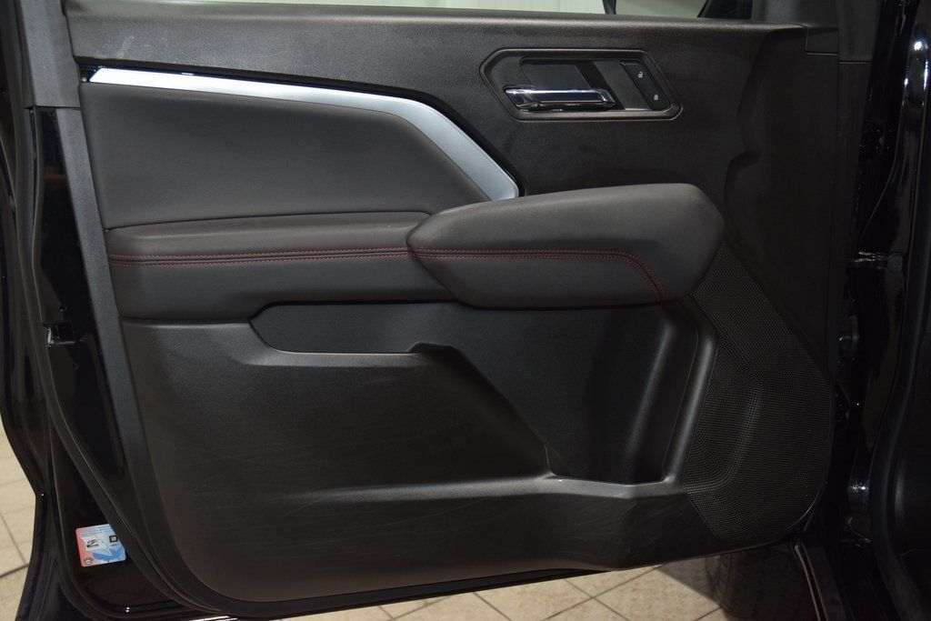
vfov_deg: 35.5
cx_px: 466
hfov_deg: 51.3
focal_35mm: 38
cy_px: 310
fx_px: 970
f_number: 3.8
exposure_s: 1/60
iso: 1100
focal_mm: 25
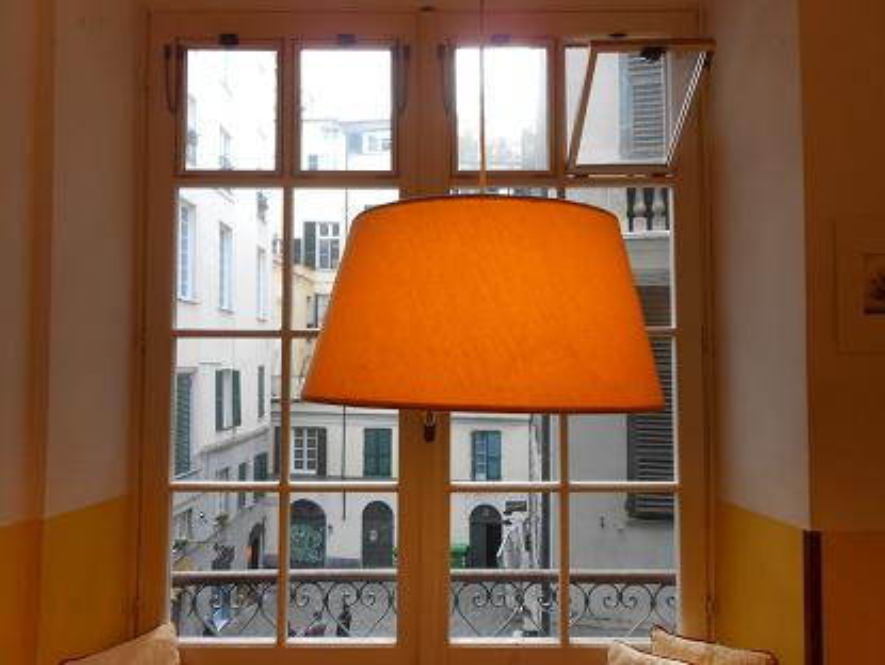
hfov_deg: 67.3
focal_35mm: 26
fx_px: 665
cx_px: 442
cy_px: 332
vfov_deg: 53.1
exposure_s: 1/30
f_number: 3.2
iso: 125
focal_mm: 4.6
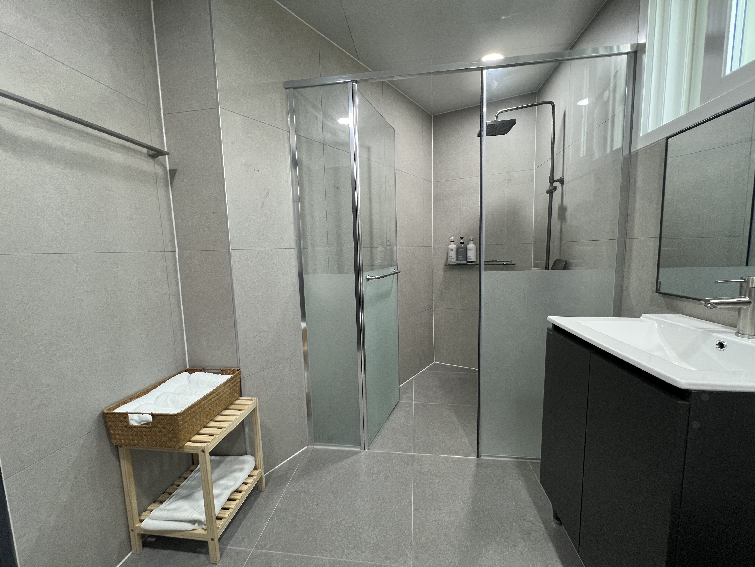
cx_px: 378
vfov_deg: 89.9
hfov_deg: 106.2
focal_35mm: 13
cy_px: 284
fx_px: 284
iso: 200
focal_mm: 1.57
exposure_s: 1/99
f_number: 1.8
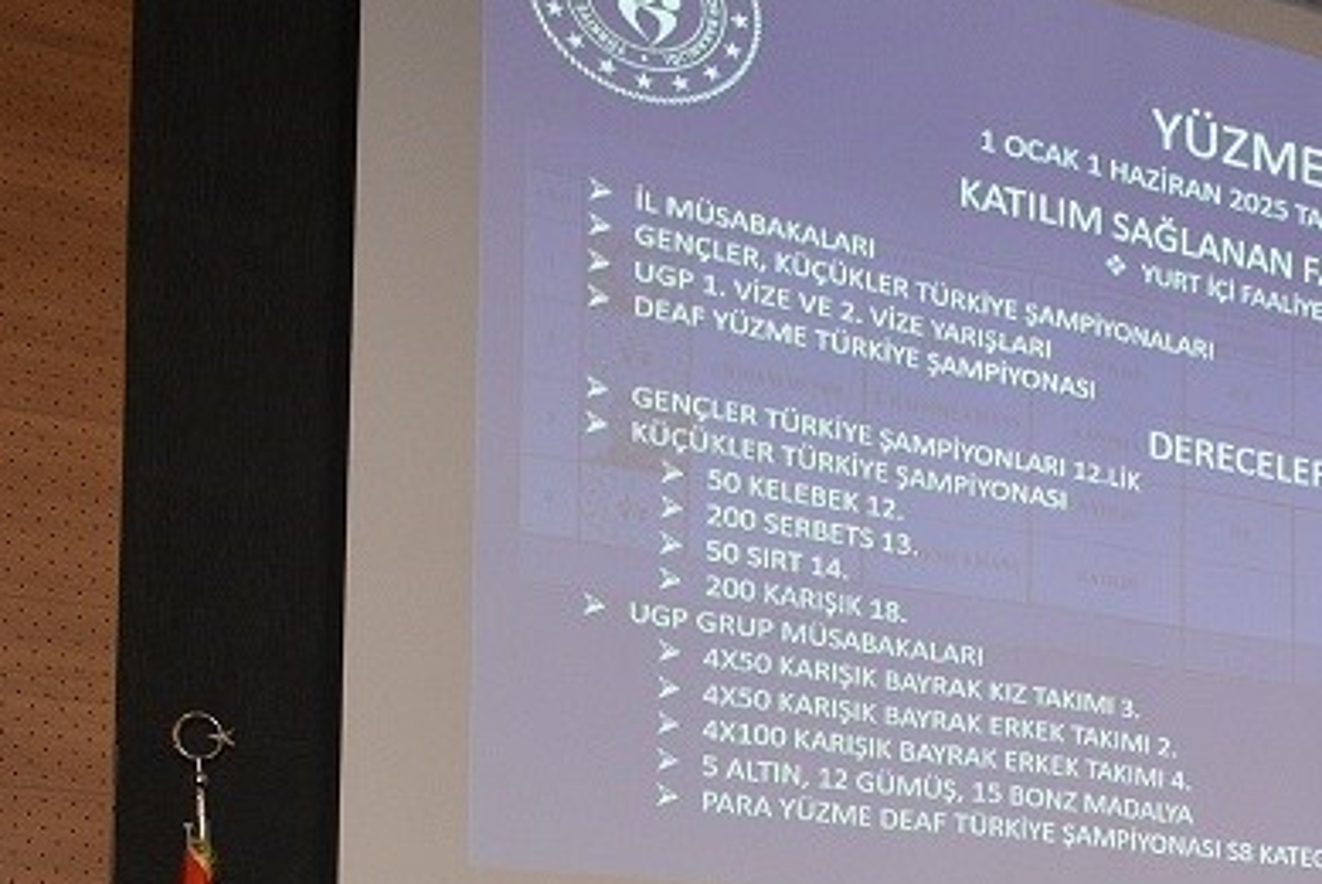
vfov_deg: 16.6
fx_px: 2866
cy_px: 1142
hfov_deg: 25.1
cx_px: 1220
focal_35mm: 78
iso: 720
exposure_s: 1/60
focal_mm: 18
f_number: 3.5
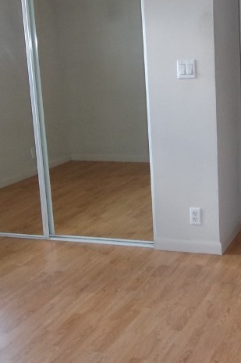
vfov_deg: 32.4
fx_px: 623
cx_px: 153
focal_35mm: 62
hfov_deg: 21.8
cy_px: 192
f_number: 3
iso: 200
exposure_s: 1/34
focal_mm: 4.9
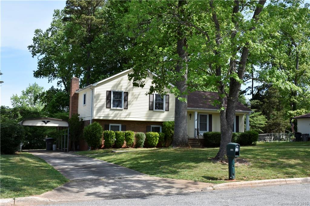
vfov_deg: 29.8
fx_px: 387
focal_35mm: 45
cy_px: 103
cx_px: 155
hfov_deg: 43.6
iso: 400
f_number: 9
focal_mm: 30
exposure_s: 1/320
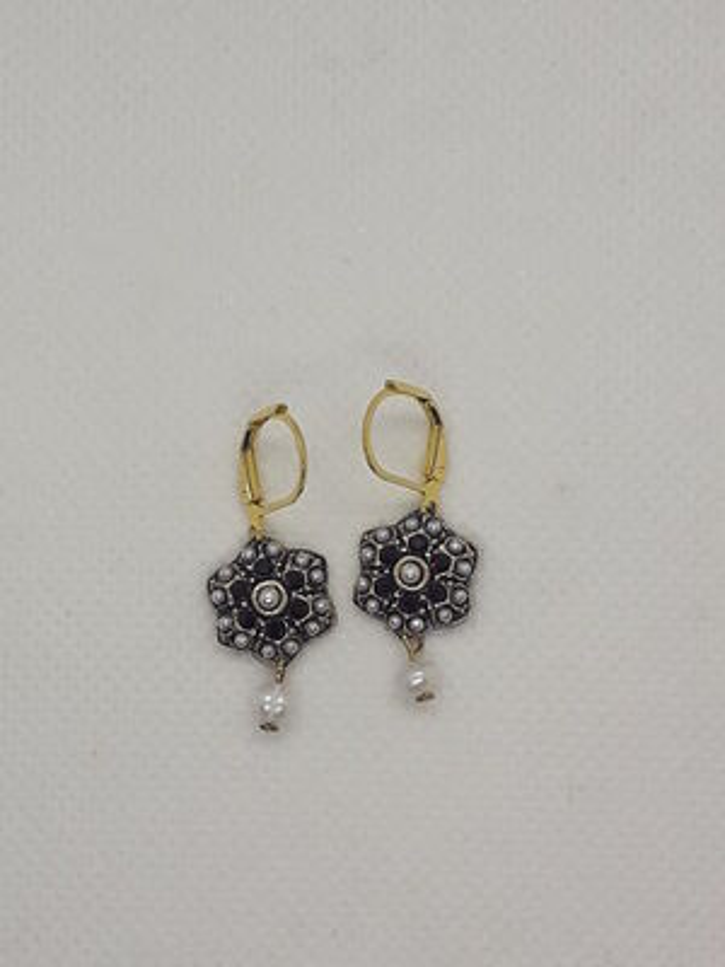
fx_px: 754
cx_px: 362
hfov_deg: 51.4
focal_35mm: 27
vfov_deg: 65.3
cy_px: 484
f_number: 1.9
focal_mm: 3.6
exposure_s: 1/372
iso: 40
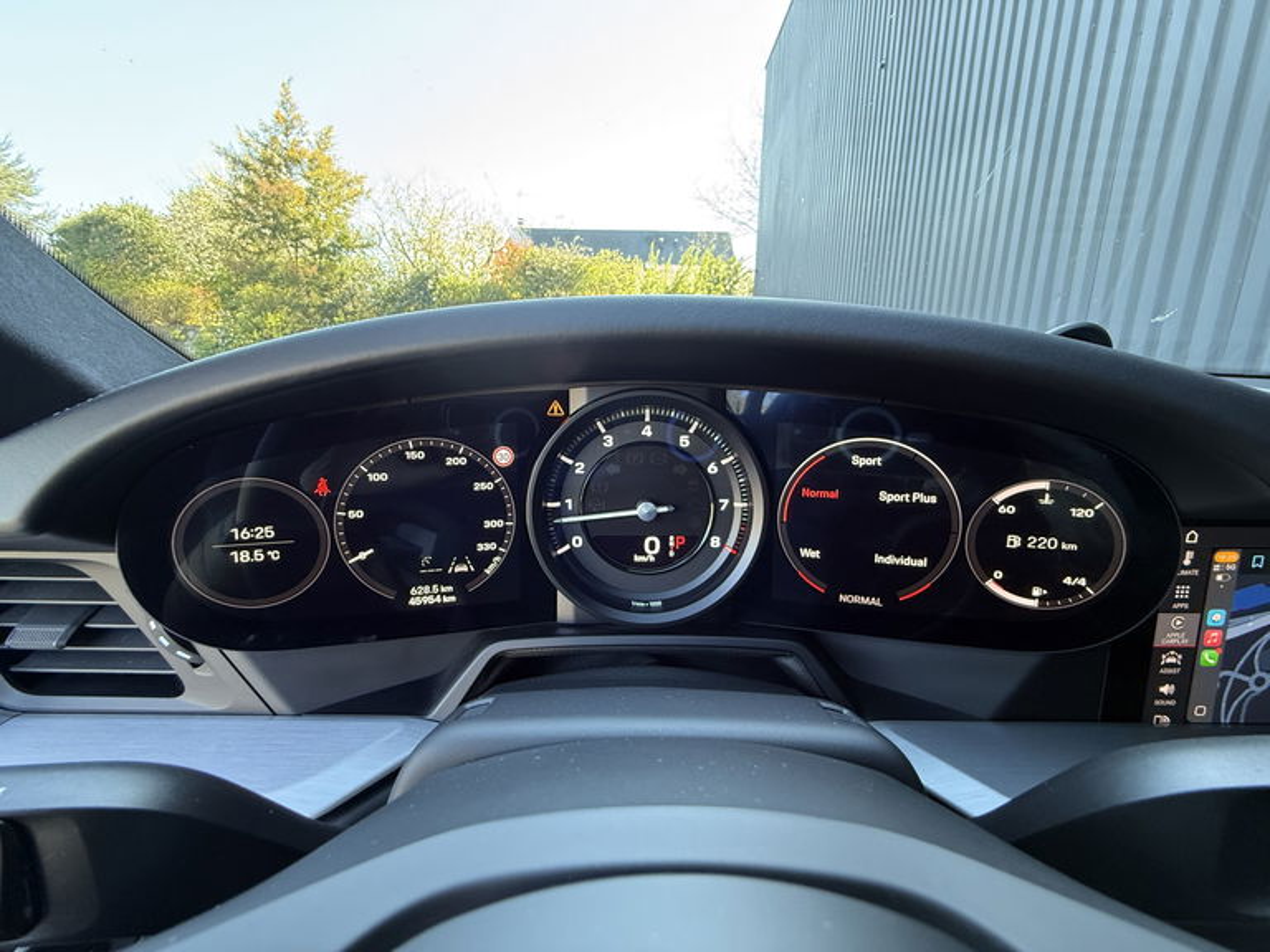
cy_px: 476
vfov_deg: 85.7
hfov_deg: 102.1
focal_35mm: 14
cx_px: 635
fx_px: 514
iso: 320
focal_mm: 2.22
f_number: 2.2
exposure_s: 1/74
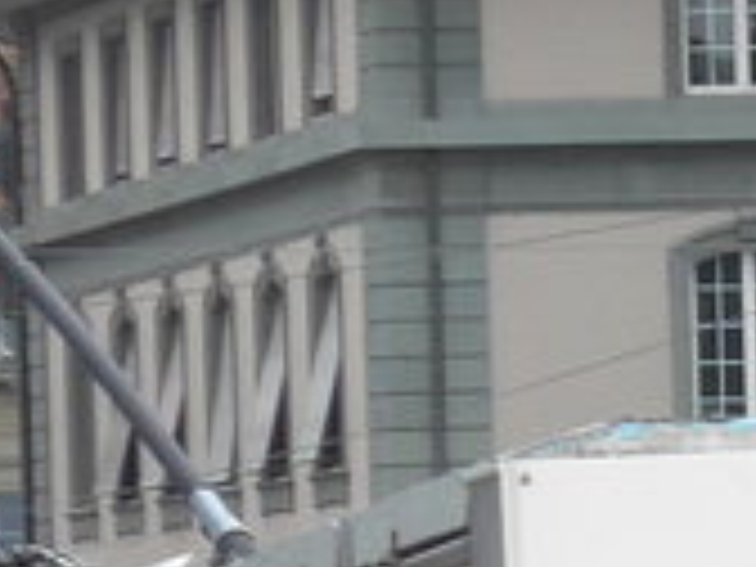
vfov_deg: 3.0
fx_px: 10920
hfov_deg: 3.9
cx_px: 1665
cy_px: 864
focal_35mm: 500
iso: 200
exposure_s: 1/320
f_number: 4.1
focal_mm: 14.2
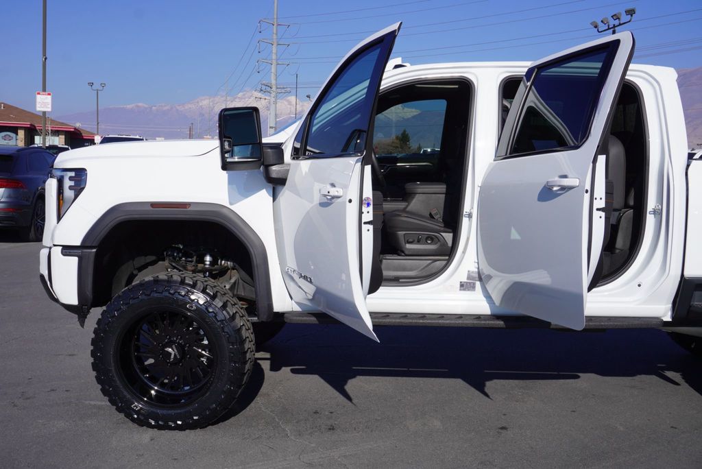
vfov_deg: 36.9
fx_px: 702
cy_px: 234
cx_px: 351
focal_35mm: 36
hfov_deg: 53.1
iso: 100
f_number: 11
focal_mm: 24
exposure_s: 1/250
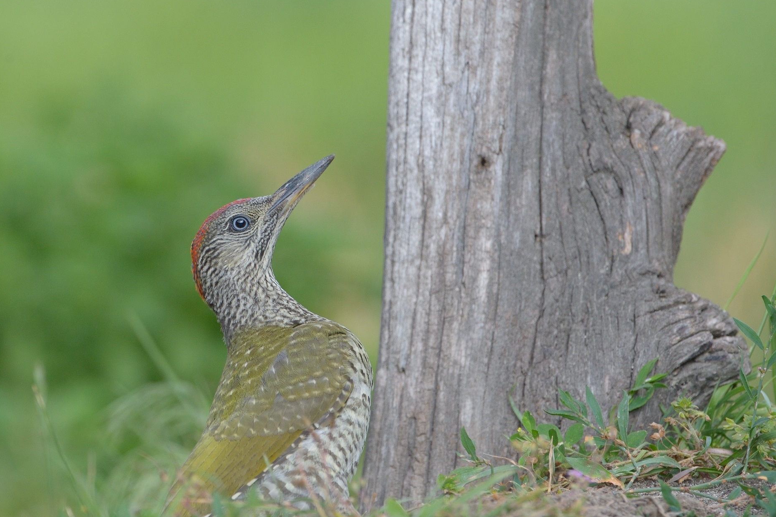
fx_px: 11122
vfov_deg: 2.7
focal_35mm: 516
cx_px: 311
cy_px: 282
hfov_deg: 4.0
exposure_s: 1/400
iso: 1250
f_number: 7.1
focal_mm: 400
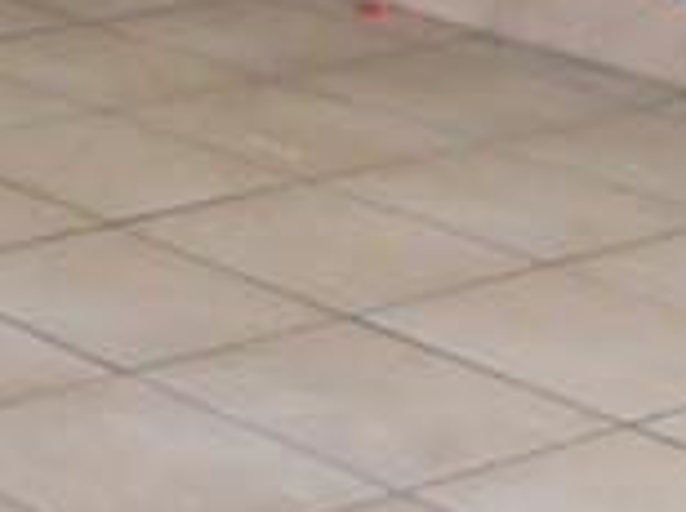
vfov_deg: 9.4
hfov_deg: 11.0
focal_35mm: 153
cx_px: -931
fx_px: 3027
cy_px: -263
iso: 400
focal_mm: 4
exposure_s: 1/10
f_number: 3
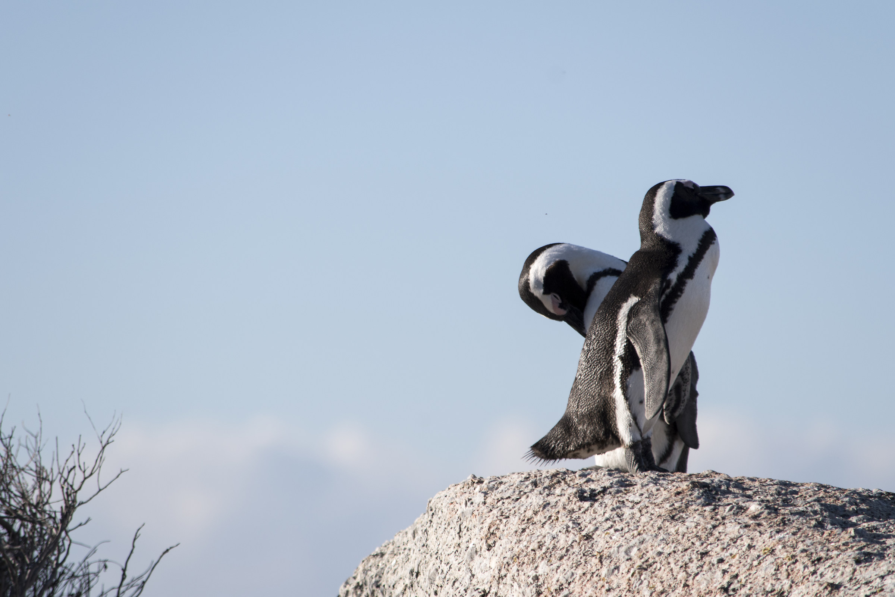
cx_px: 448
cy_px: 298
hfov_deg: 4.9
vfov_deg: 3.3
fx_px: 10441
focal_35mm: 420
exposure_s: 1/1000
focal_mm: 280
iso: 200
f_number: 8
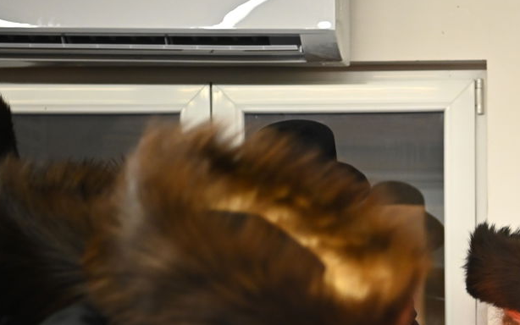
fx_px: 2041
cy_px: 364
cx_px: 479
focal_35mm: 144
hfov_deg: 14.4
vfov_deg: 9.0
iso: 2000
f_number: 2.8
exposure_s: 1/125
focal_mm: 62
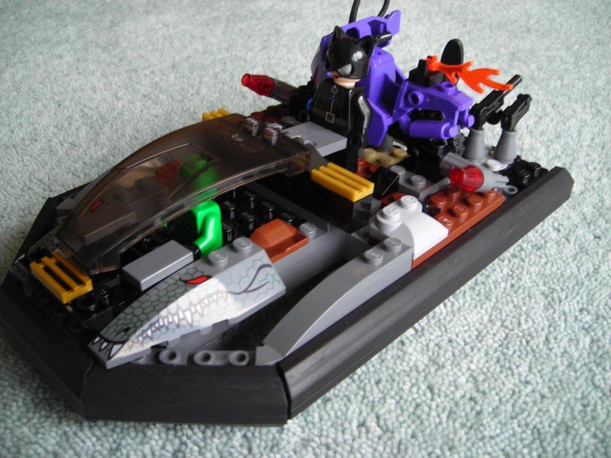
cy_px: 229
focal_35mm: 38
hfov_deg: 49.0
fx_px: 671
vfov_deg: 37.7
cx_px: 306
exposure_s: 1/6
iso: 50
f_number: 3.2
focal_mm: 6.3
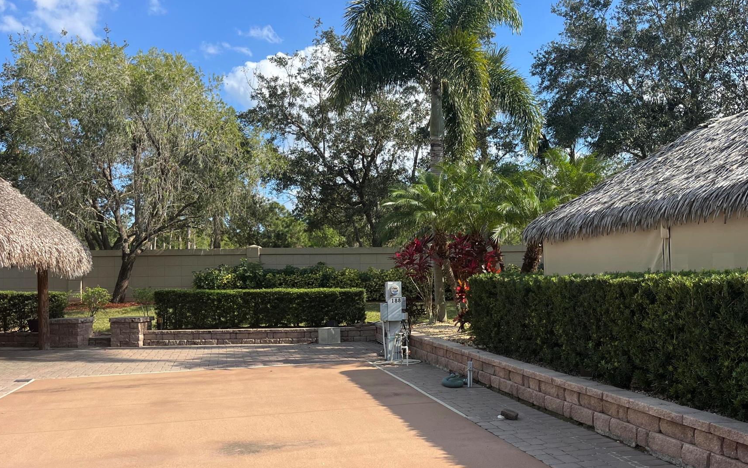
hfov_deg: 58.0
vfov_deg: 38.2
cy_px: 278
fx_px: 673
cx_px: 416
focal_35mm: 33
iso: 50
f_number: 1.6
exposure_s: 1/1957
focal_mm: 5.1
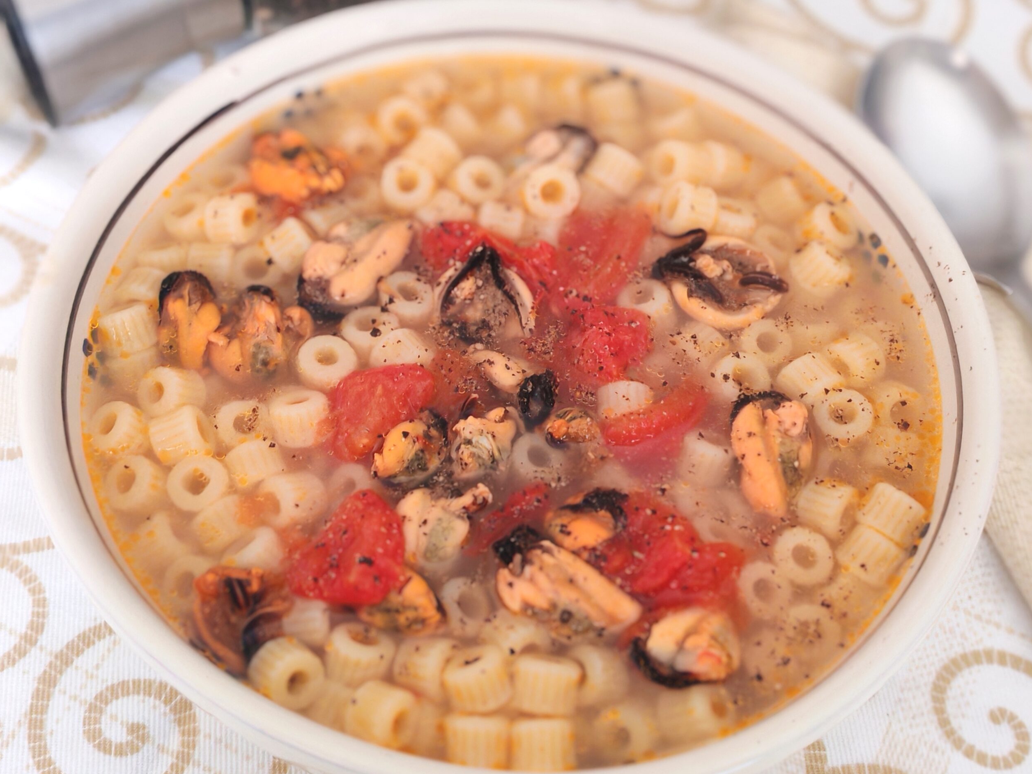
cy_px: 387
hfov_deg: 34.9
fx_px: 1640
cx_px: 524
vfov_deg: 26.6
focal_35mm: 55
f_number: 2.8
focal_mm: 5.52
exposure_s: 1/33
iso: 400
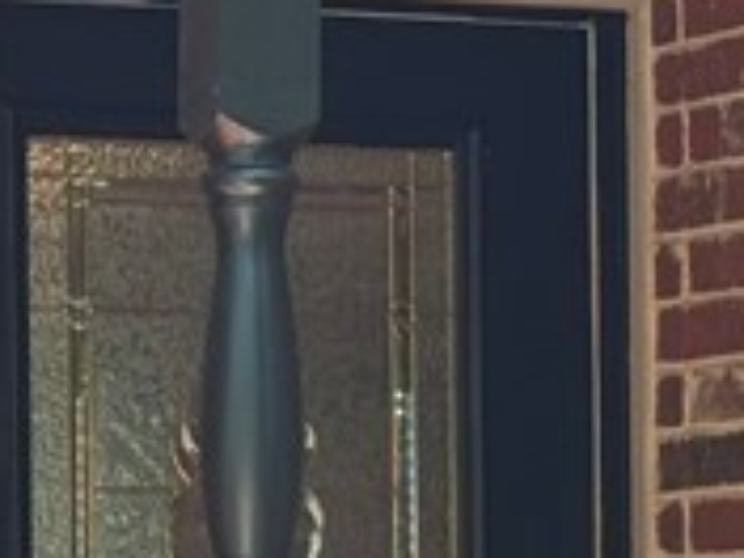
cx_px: 490
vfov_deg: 5.3
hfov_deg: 7.1
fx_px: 5997
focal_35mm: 279
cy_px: 820
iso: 64
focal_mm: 6.76
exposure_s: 1/232
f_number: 1.78
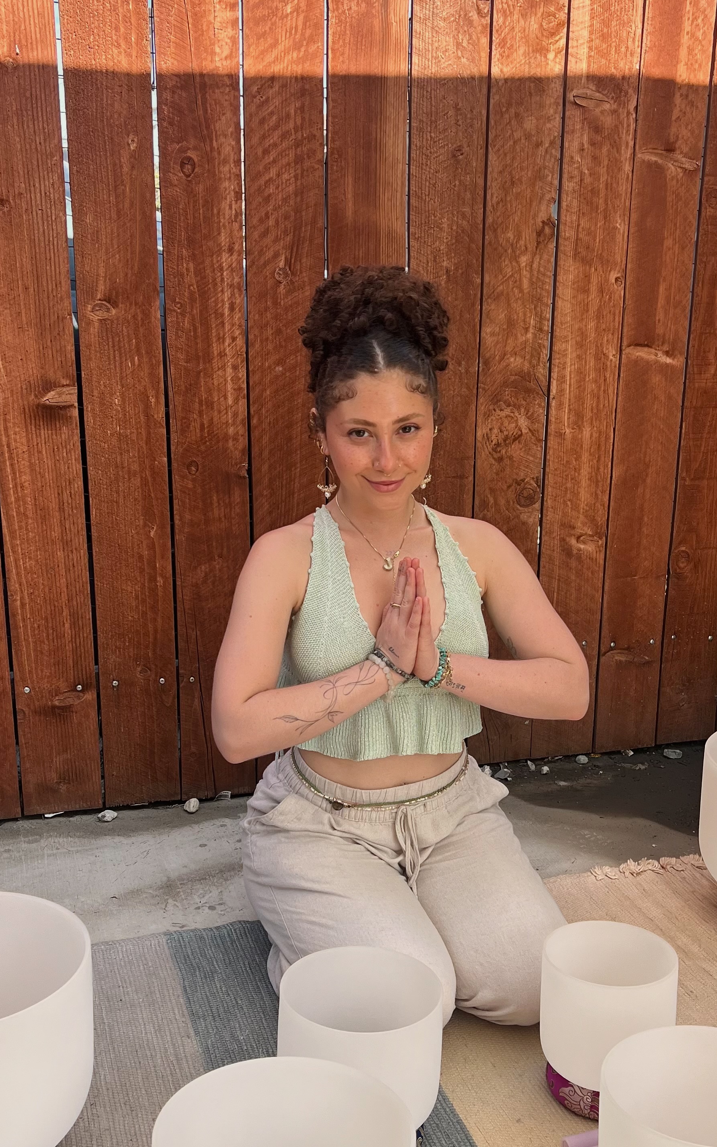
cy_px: 645
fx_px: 1219
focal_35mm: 39
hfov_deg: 32.8
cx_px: 389
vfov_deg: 50.3
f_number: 1.5
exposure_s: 1/687
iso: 50
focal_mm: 5.7
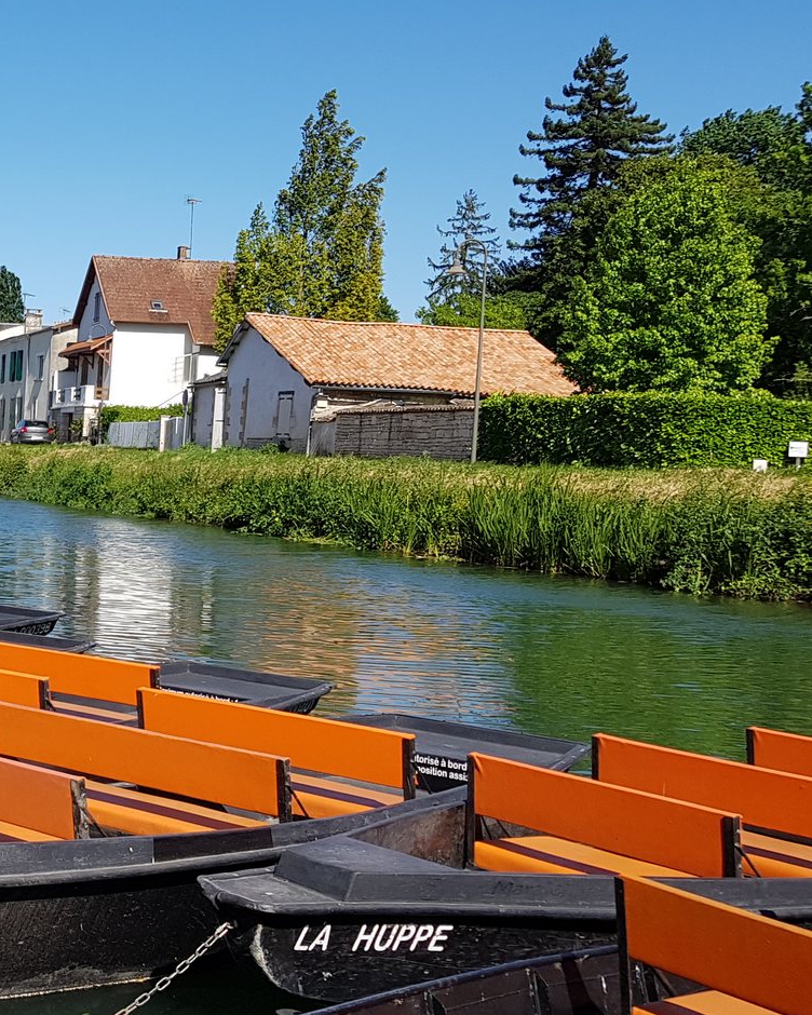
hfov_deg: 25.2
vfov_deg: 34.7
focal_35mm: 54
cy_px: 571
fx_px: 1622
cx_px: -168
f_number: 1.7
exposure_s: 1/2120
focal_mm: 4.2
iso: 40
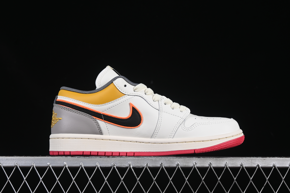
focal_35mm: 75
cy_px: 96
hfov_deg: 27.0
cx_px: 145
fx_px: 604
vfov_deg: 18.2
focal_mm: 50
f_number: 8
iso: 160
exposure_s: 1/80
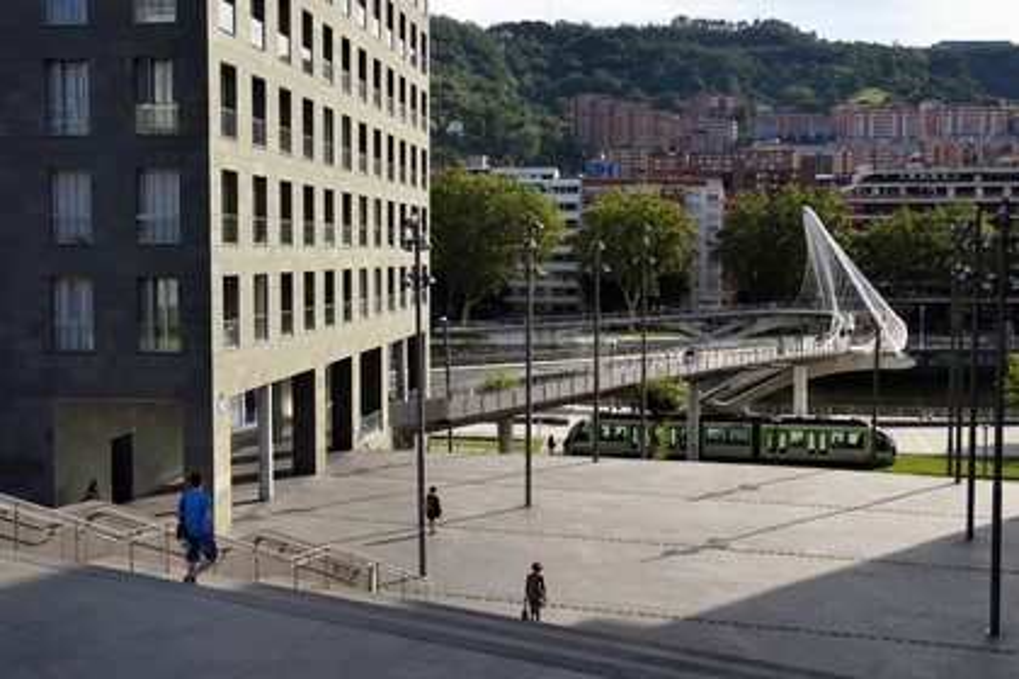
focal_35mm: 40
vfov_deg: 33.4
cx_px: 510
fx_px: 1132
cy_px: 340
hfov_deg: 48.5
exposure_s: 1/250
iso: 400
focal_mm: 40
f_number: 18
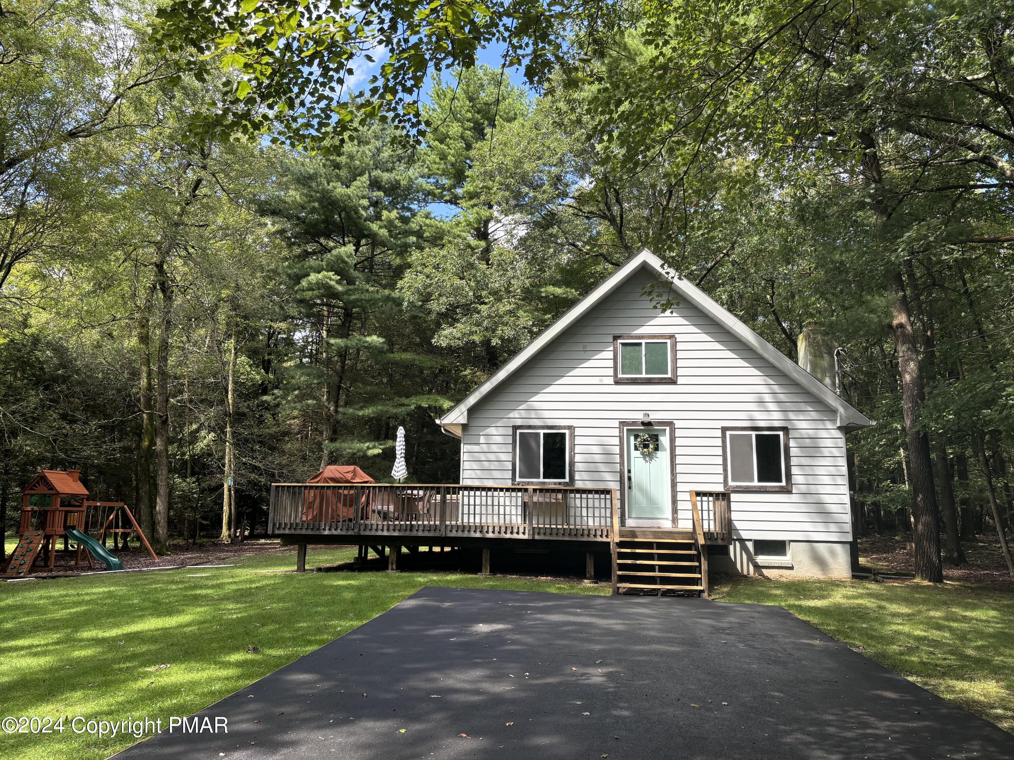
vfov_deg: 53.1
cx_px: 507
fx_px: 762
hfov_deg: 67.3
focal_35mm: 26
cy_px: 380
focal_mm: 5.96
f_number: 1.6
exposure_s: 1/466
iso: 50
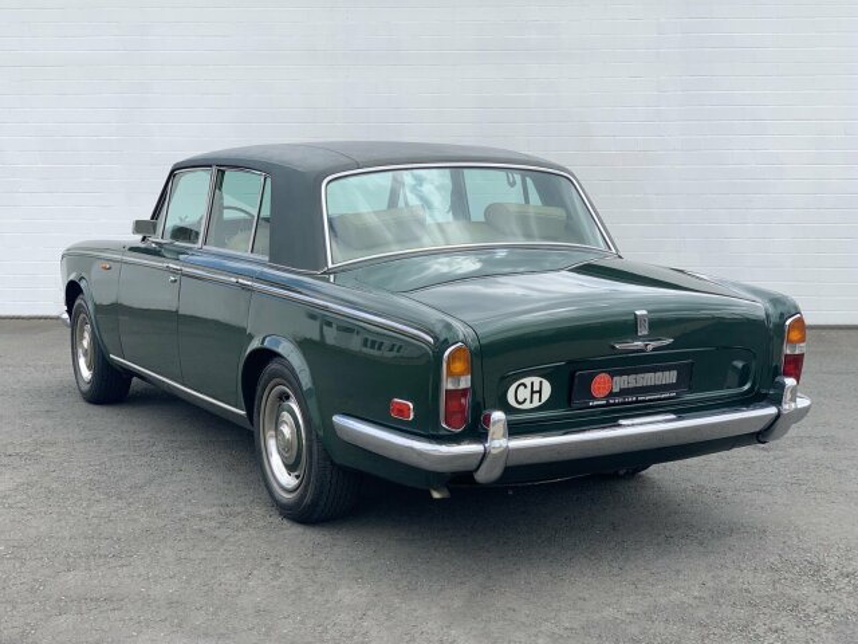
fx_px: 1289
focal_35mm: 52
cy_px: 322
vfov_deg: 28.0
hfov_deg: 36.8
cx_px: 429
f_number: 2.4
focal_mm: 6
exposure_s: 1/527
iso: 16
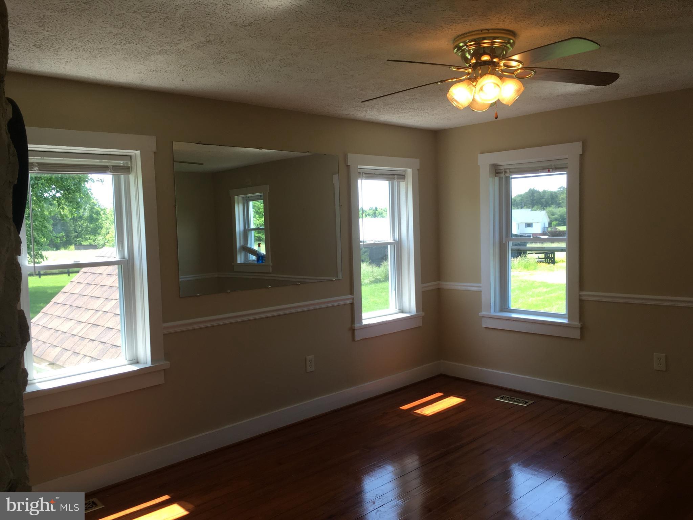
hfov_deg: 61.7
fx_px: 581
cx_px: 346
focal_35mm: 29
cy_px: 260
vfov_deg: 48.2
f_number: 2.2
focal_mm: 4.15
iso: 25
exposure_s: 1/120
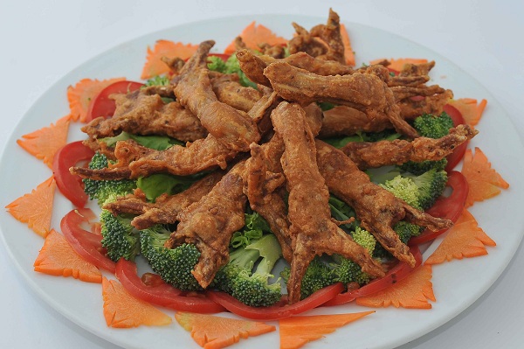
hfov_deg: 39.6
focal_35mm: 50
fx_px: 727
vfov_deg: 26.9
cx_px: 262
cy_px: 174
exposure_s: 1/125
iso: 500
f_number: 8
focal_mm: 50
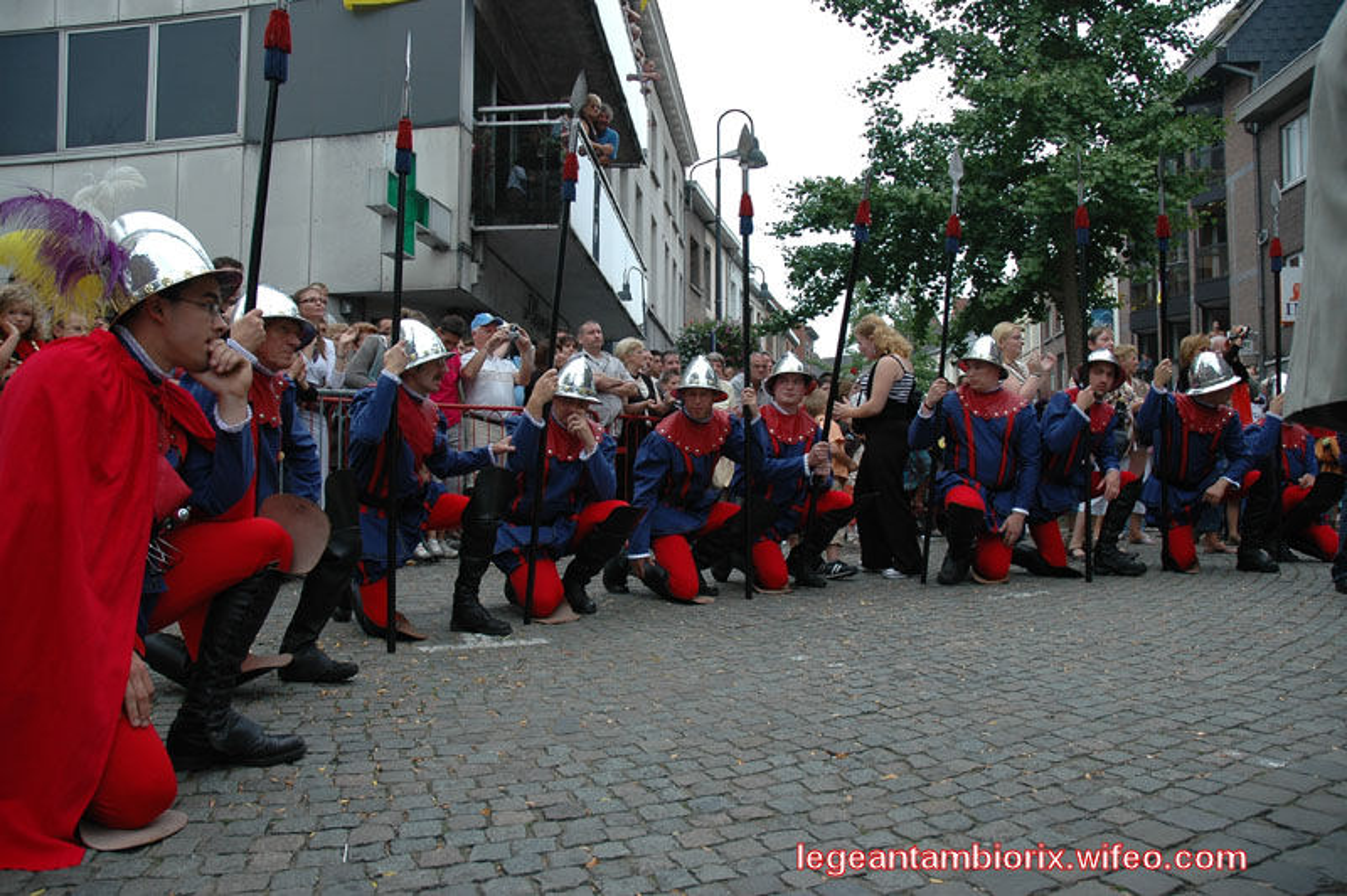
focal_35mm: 27
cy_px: 448
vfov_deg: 47.9
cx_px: 674
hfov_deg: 67.4
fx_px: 1009
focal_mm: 18
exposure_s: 1/400
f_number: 4.5
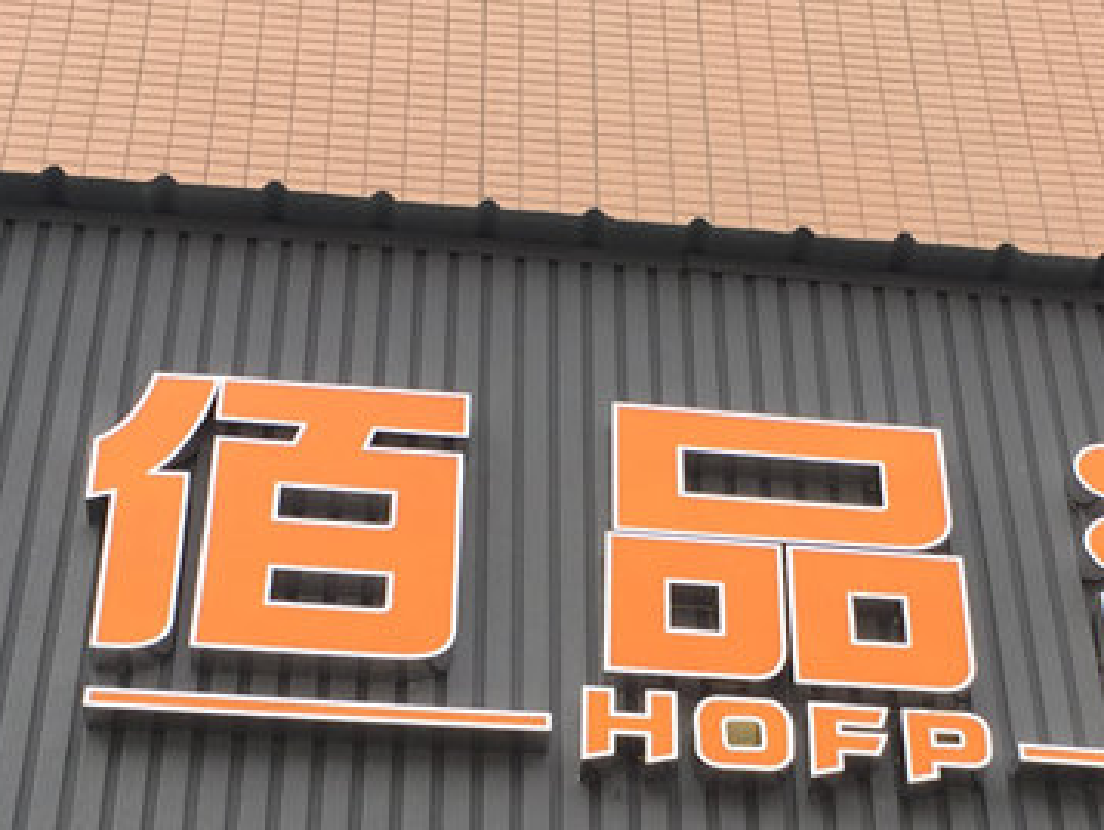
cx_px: 685
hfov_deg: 24.0
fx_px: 2585
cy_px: 679
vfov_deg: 18.1
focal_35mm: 81
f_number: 2.2
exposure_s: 1/434
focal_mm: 4.15
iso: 32
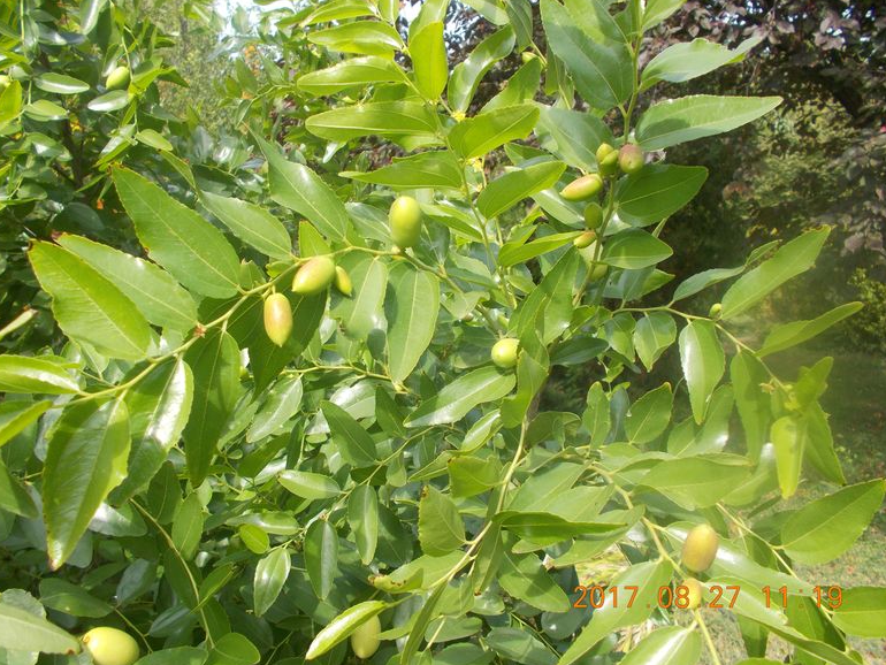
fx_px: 691
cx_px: 429
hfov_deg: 65.3
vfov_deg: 51.4
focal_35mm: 27
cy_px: 334
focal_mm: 4.6
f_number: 3.2
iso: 80
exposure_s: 1/320
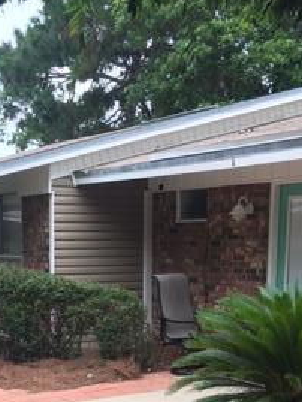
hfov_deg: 21.0
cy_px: 354
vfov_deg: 27.2
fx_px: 802
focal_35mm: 69
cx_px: 51
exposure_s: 1/120
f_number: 2.2
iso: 40
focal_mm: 4.15
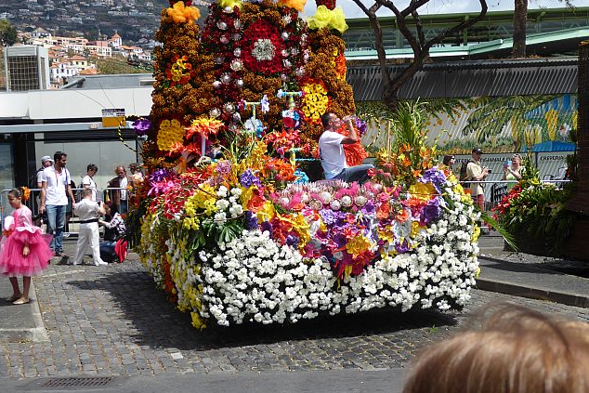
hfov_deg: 31.9
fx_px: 1031
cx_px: 293
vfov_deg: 21.6
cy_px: 209
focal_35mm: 63
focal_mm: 10.3
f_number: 4.2
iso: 100
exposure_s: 1/800
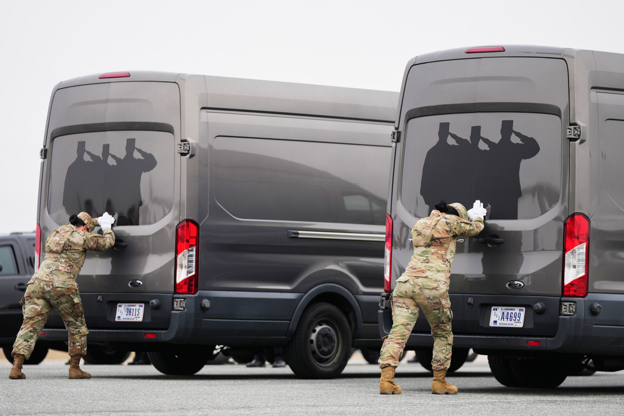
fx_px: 2947
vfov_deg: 8.1
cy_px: 208
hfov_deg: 12.1
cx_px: 312
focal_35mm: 170
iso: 125
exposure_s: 1/800
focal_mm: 170
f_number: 2.8
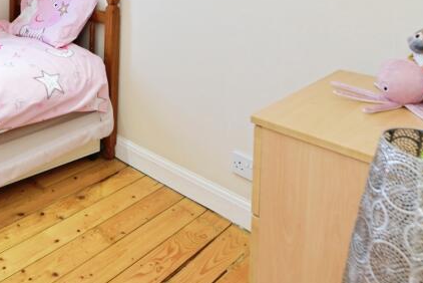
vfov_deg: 33.1
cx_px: 52
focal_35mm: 34
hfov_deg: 50.3
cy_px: -41
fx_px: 400
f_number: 5.6
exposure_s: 1/60
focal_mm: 14
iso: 400
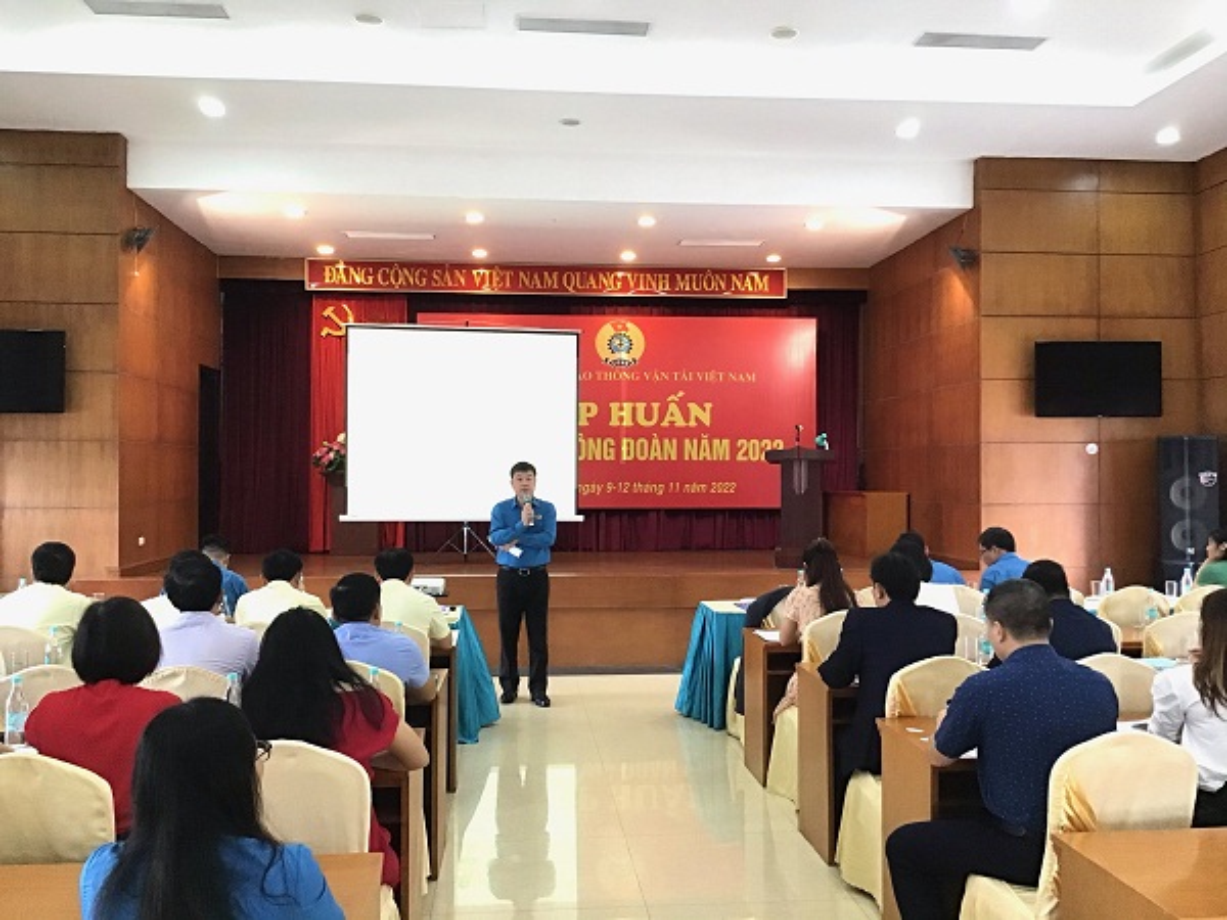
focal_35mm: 31
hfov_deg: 58.4
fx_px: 1099
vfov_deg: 45.4
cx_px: 614
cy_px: 460
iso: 160
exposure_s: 1/33
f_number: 2.4
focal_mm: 3.3
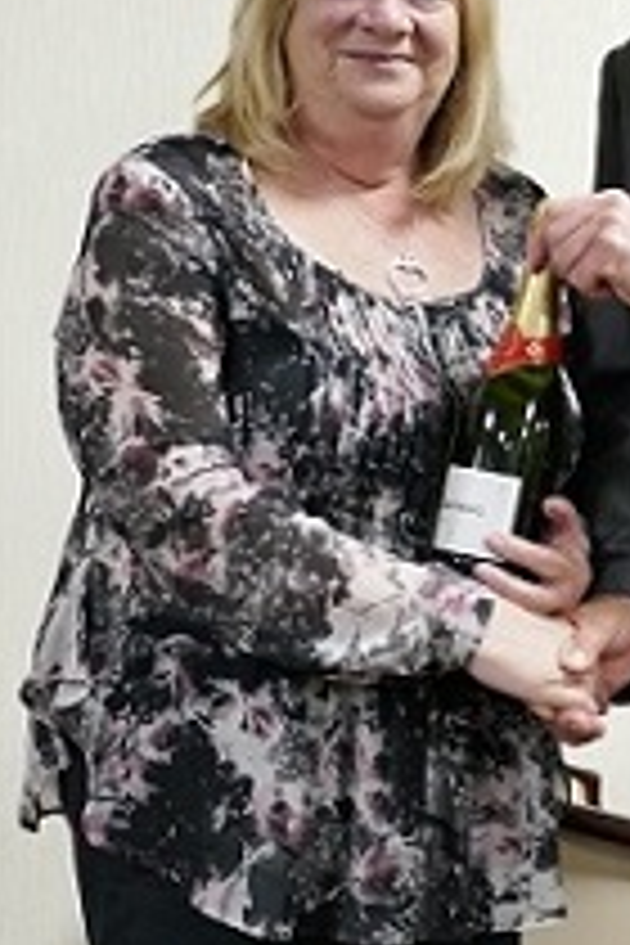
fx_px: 2625
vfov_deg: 20.4
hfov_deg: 13.5
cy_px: 513
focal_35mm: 100
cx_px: 594
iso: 1600
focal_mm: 18.2
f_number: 4.5
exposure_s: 1/25
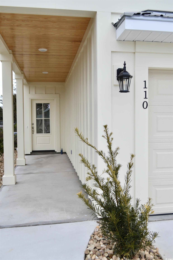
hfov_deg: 39.9
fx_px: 238
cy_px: 130
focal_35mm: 33
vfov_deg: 57.3
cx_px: 86
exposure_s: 1/125
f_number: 5.6
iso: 125
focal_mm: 22
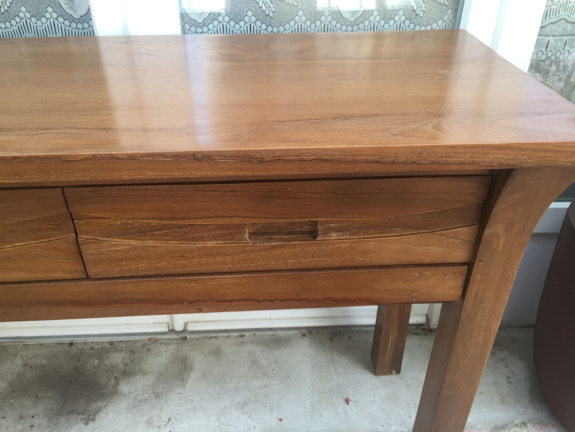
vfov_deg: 48.2
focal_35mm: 29
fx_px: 482
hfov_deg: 61.7
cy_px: 216
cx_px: 288
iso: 32
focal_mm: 4.15
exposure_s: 1/60
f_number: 2.2
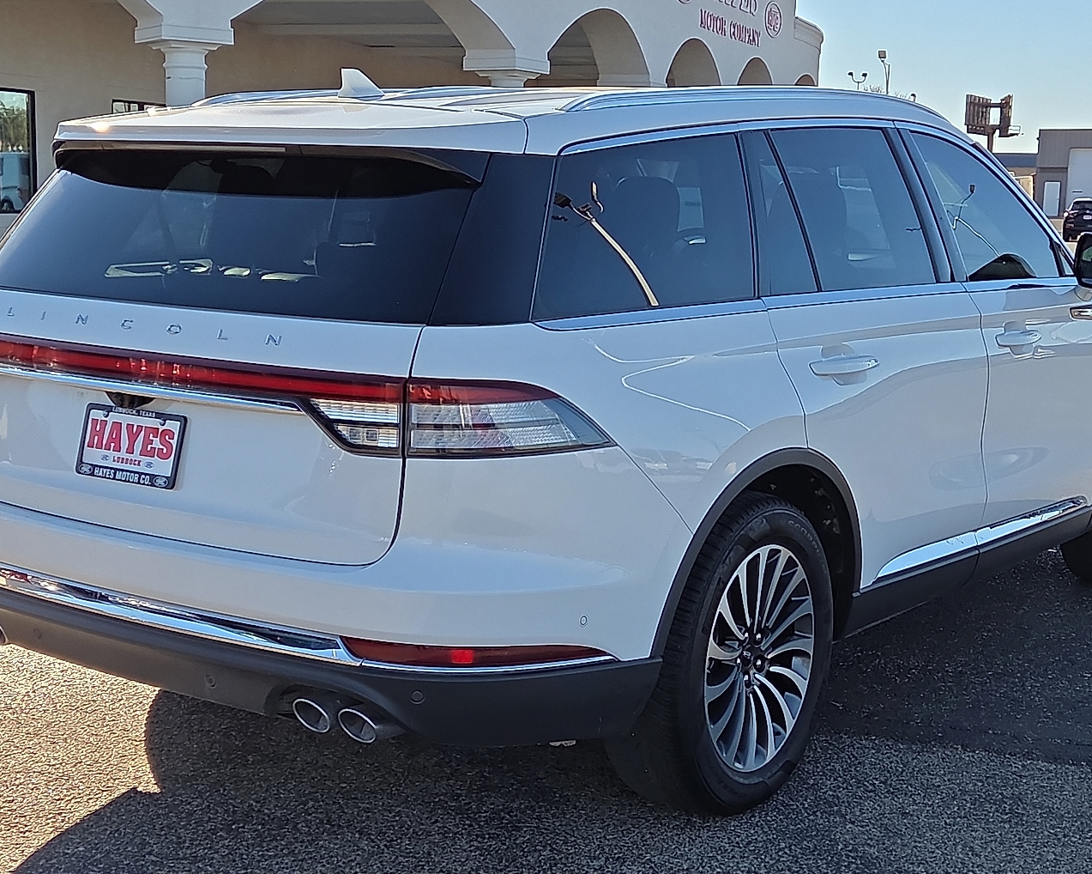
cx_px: 580
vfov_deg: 28.1
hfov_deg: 34.7
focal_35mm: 54
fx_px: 1745
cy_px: 453
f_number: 1.8
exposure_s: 1/1250
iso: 25
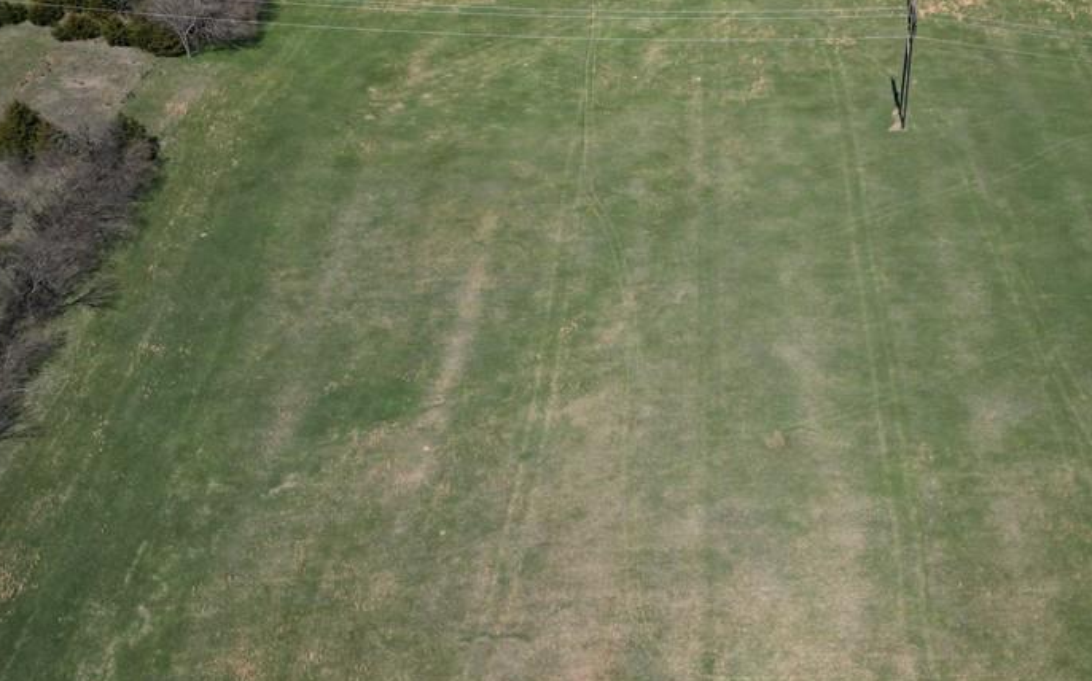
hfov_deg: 51.0
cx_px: 688
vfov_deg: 33.5
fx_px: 1130
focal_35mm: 38
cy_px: 318
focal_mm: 6.72
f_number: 1.7
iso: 100
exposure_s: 1/40
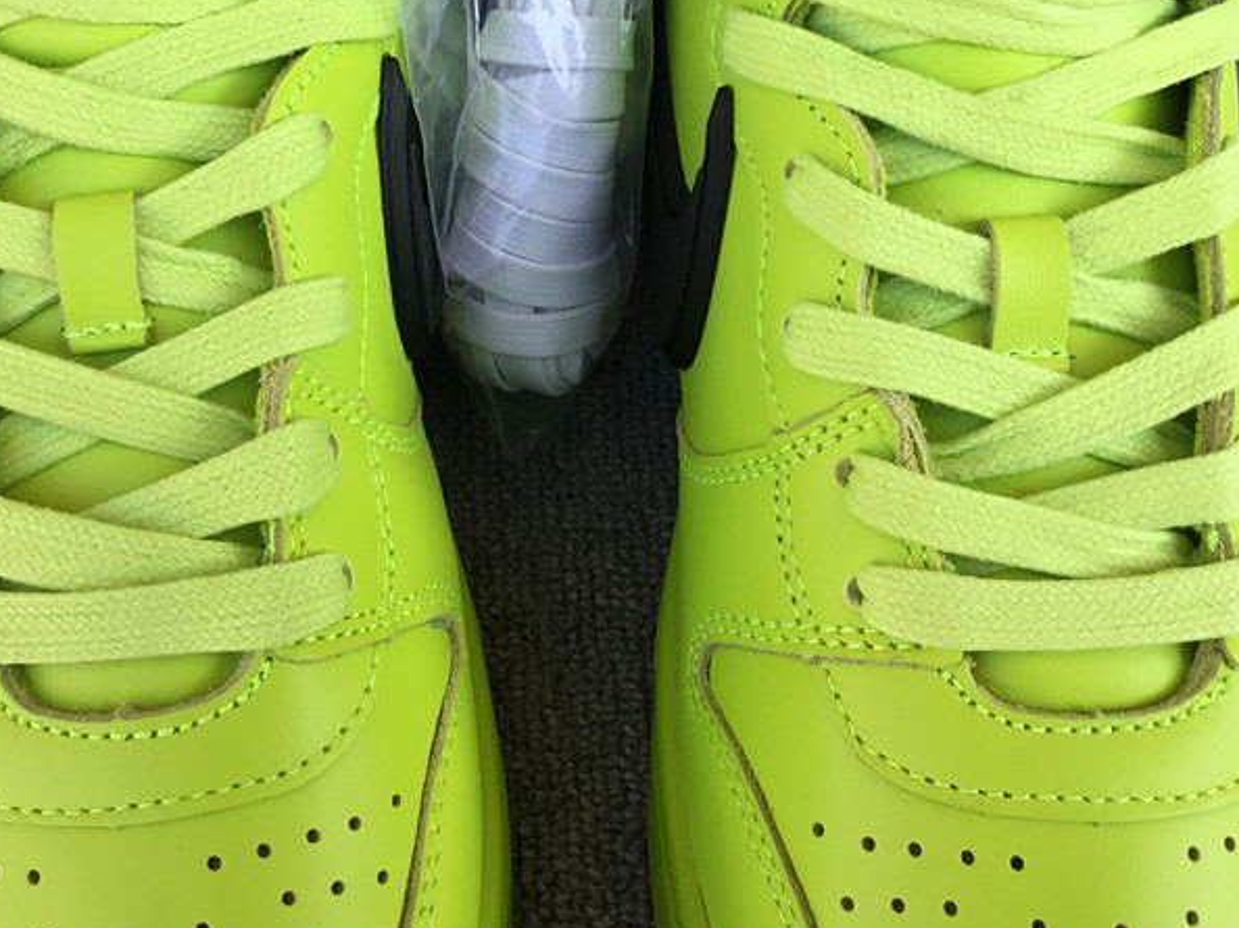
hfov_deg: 40.3
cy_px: 258
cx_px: 513
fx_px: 1682
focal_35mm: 47
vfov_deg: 30.5
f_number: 2.4
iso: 25
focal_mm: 3.3
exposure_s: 1/209
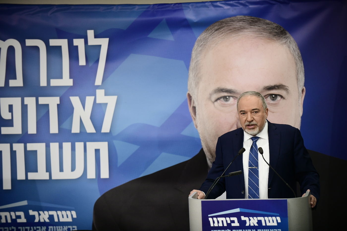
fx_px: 1301
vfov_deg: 10.2
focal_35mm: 135
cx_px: 174
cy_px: 116
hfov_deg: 15.2
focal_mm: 135
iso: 2000
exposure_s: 1/250
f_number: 2.8
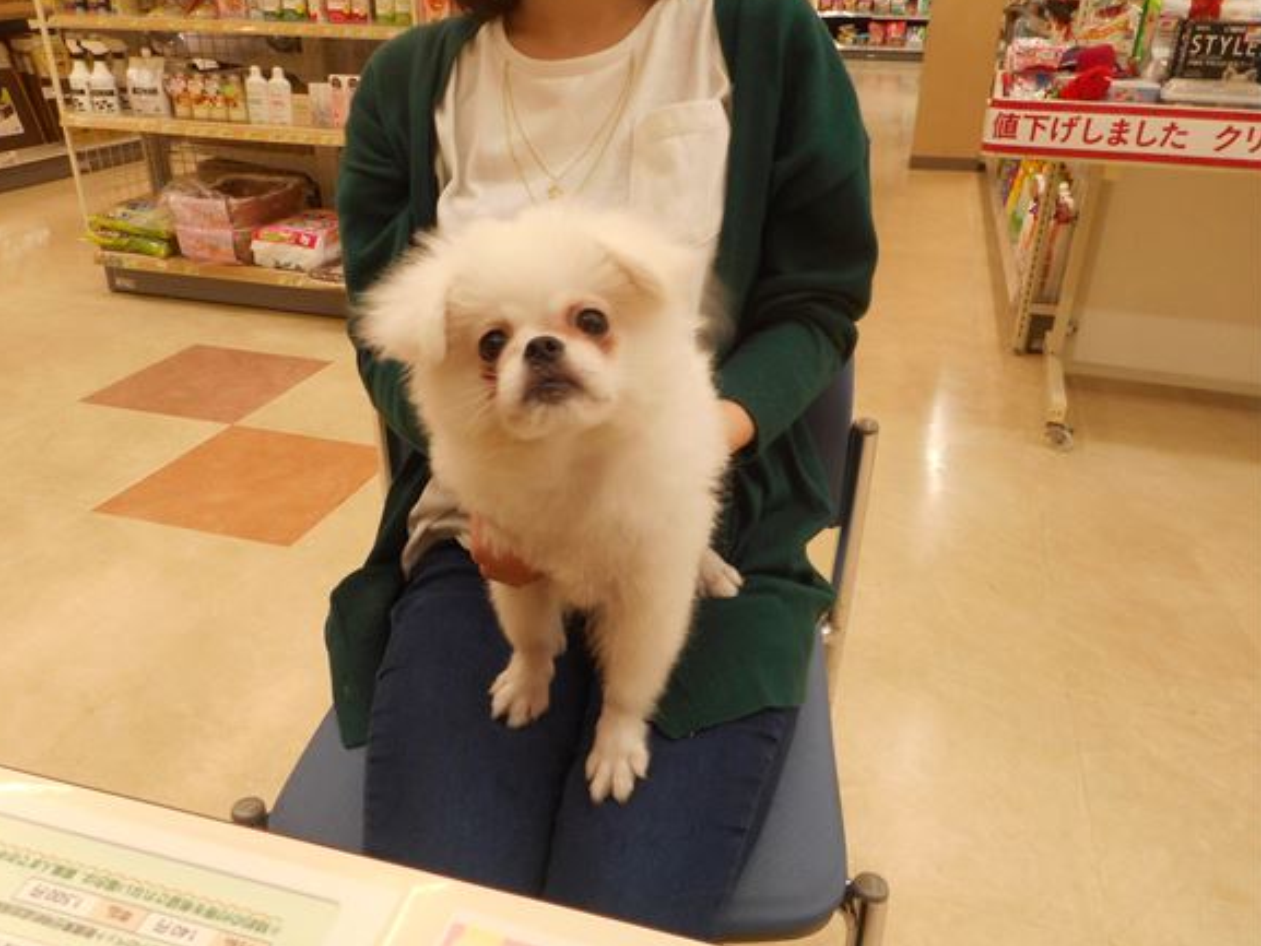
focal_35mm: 26
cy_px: 461
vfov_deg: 53.1
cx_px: 610
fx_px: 947
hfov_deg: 67.3
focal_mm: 4.5
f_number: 3.7
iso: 200
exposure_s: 1/30
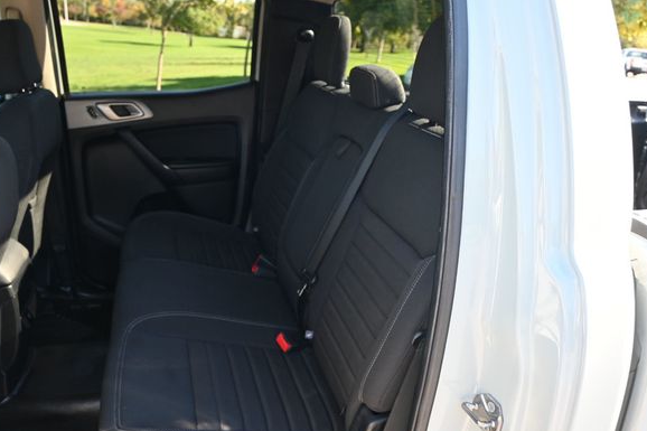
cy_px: 237
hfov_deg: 59.4
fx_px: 567
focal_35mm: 32
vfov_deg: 41.6
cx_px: 324
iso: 450
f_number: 3.8
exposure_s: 1/125
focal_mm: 19
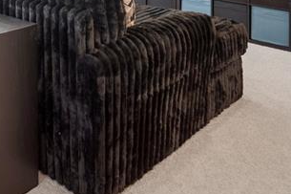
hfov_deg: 37.9
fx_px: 380
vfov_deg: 22.9
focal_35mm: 47
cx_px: 9
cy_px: -101
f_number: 10
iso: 500
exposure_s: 1/40
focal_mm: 14
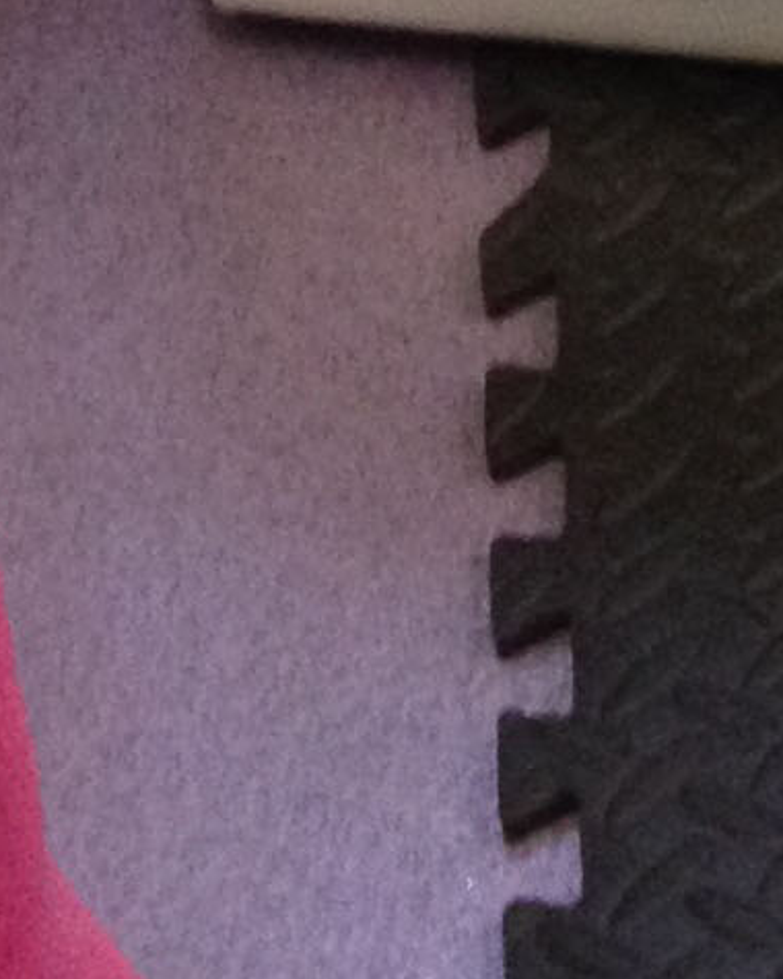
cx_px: 2300
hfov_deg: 6.1
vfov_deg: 7.5
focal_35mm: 235
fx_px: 6807
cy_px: -1589
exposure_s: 1/20
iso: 160
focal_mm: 4.28
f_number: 2.4
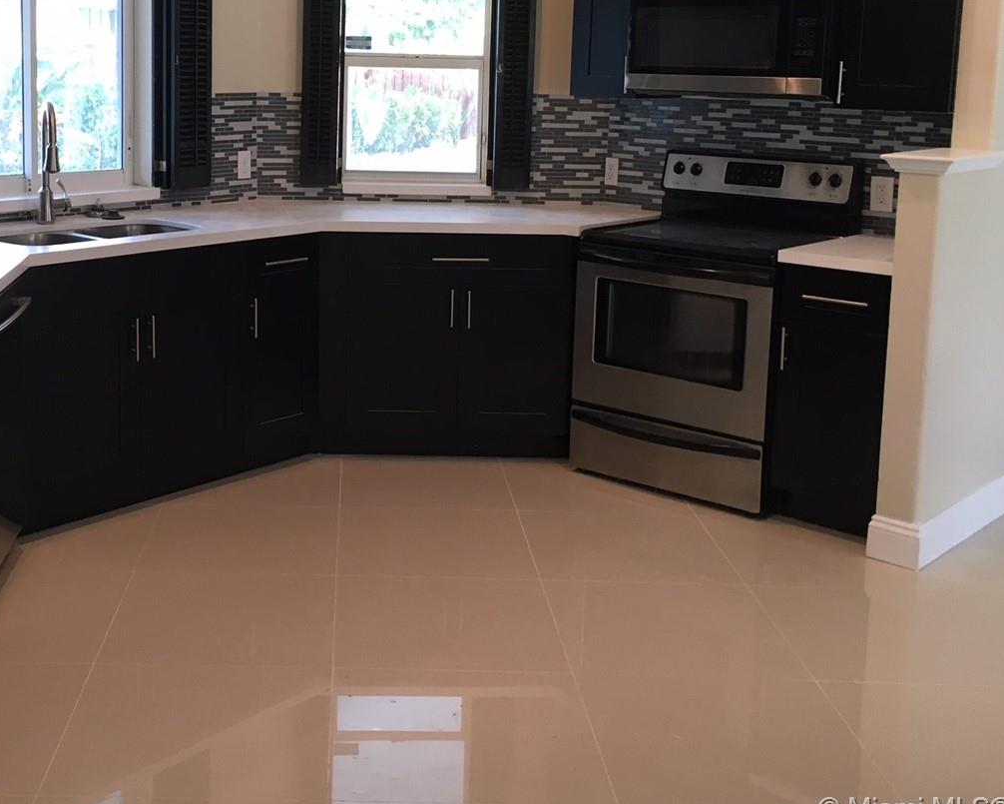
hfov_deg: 40.7
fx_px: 1337
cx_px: 344
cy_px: 230
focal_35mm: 45
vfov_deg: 33.0
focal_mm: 4.15
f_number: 2.2
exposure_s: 1/30
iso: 64
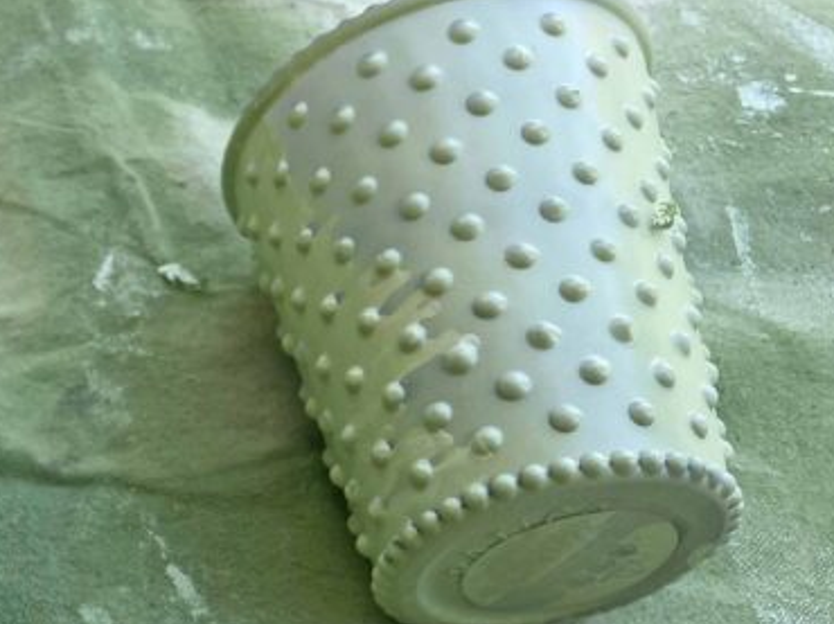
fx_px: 1734
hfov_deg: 23.3
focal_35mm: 72
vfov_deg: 19.4
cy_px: 712
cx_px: -304
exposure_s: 1/323
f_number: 1.5
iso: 50
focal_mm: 5.7
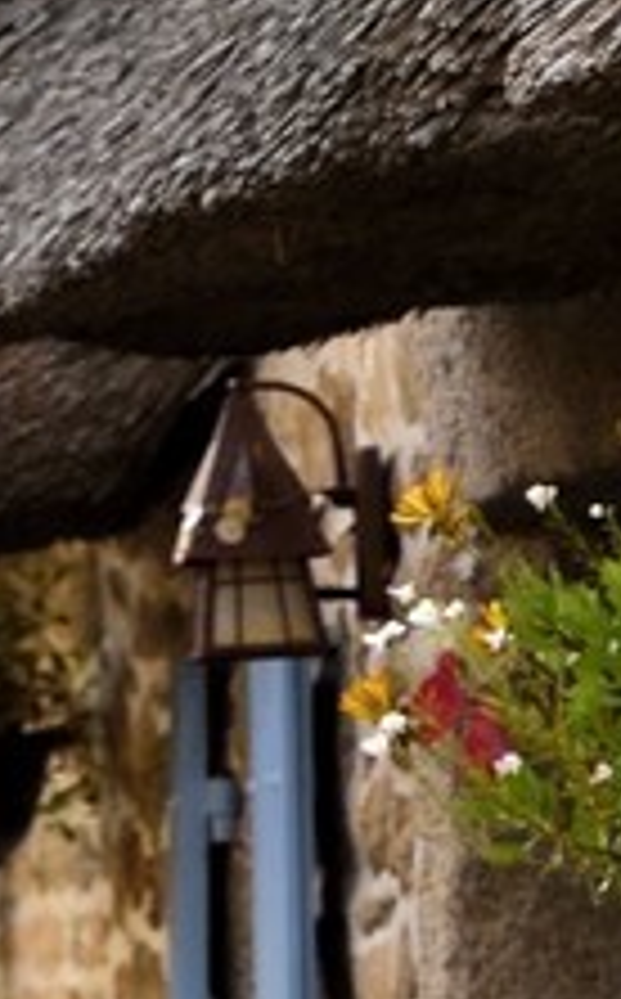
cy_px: 1037
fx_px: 8998
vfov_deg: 6.3
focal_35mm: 331
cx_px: 2930
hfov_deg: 3.6
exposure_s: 1/60
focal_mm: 45
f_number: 8
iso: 200
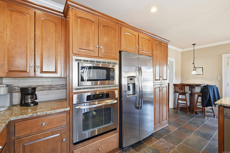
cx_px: 115
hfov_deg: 100.4
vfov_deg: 77.3
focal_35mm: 15
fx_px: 96
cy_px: 76
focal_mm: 10
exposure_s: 1/20
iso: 250
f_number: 9
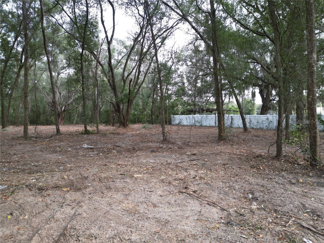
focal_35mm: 24
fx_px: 225
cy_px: 122
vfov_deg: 56.8
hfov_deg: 71.6
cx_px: 162
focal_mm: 6.72
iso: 100
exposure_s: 1/100
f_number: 1.7
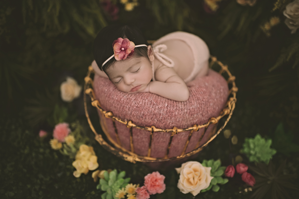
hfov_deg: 54.5
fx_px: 290
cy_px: 100
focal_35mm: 35
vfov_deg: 37.8
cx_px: 150
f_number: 1.6
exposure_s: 1/160
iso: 200
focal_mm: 35
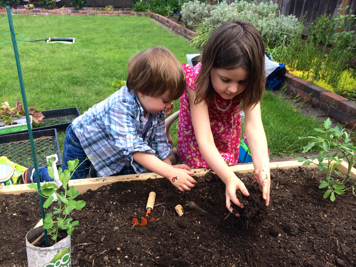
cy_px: 134
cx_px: 178
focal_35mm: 30
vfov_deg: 46.8
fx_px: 309
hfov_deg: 60.0
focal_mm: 4.12
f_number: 2.2
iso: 32
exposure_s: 1/376
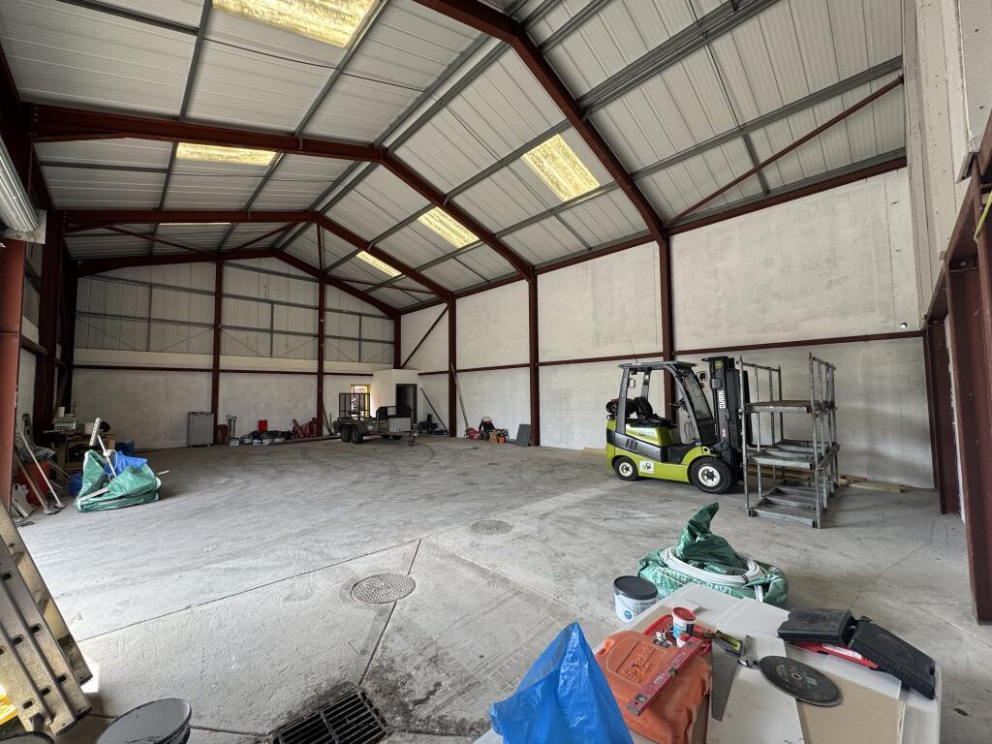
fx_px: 401
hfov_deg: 102.1
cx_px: 496
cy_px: 372
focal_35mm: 14
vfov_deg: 85.7
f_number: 2.2
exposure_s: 1/99
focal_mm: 2.22
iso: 64
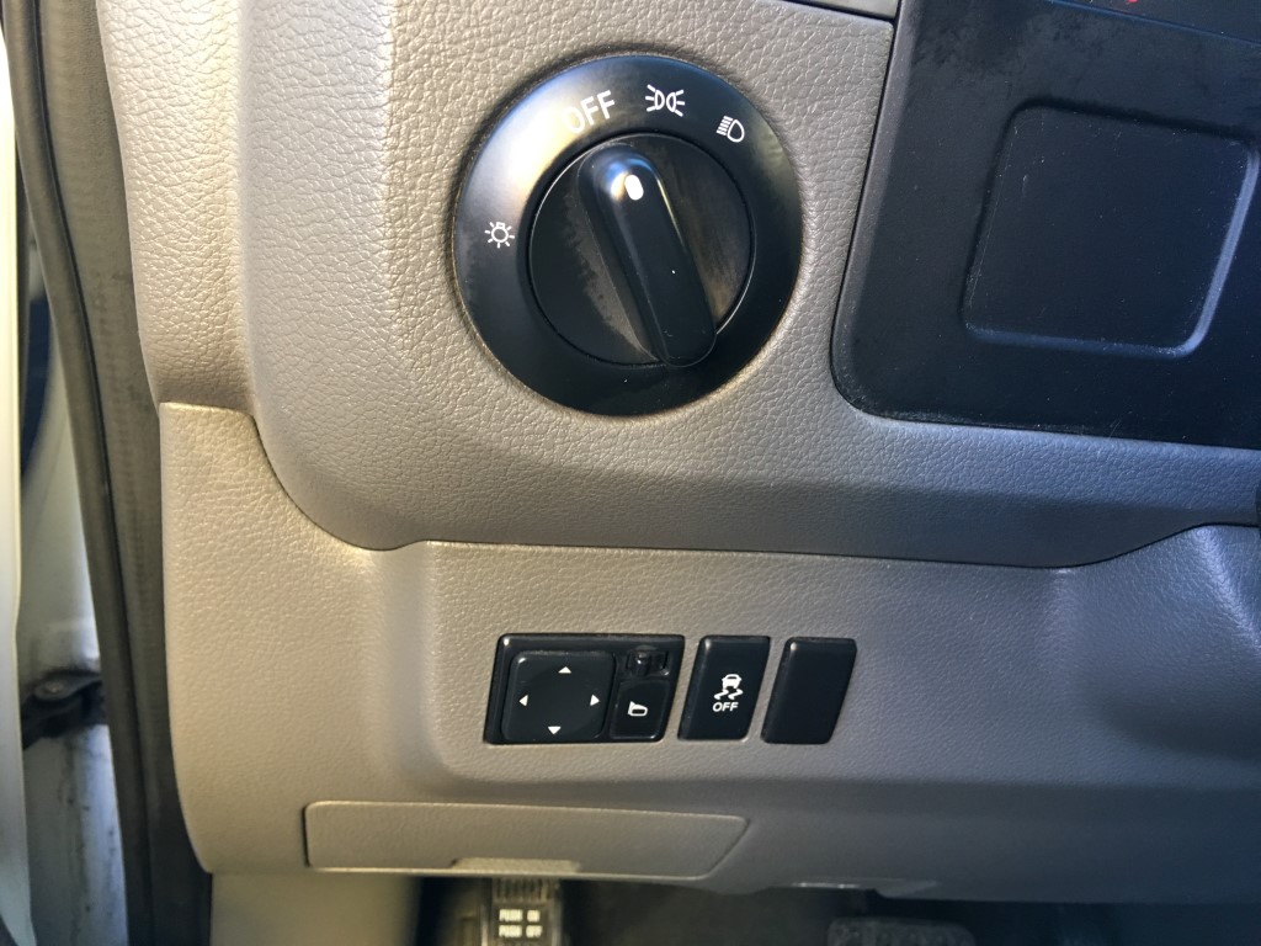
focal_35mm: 29
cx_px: 630
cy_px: 473
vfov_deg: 48.2
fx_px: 1056
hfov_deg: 61.7
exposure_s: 1/30
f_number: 2.2
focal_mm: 4.15
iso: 100
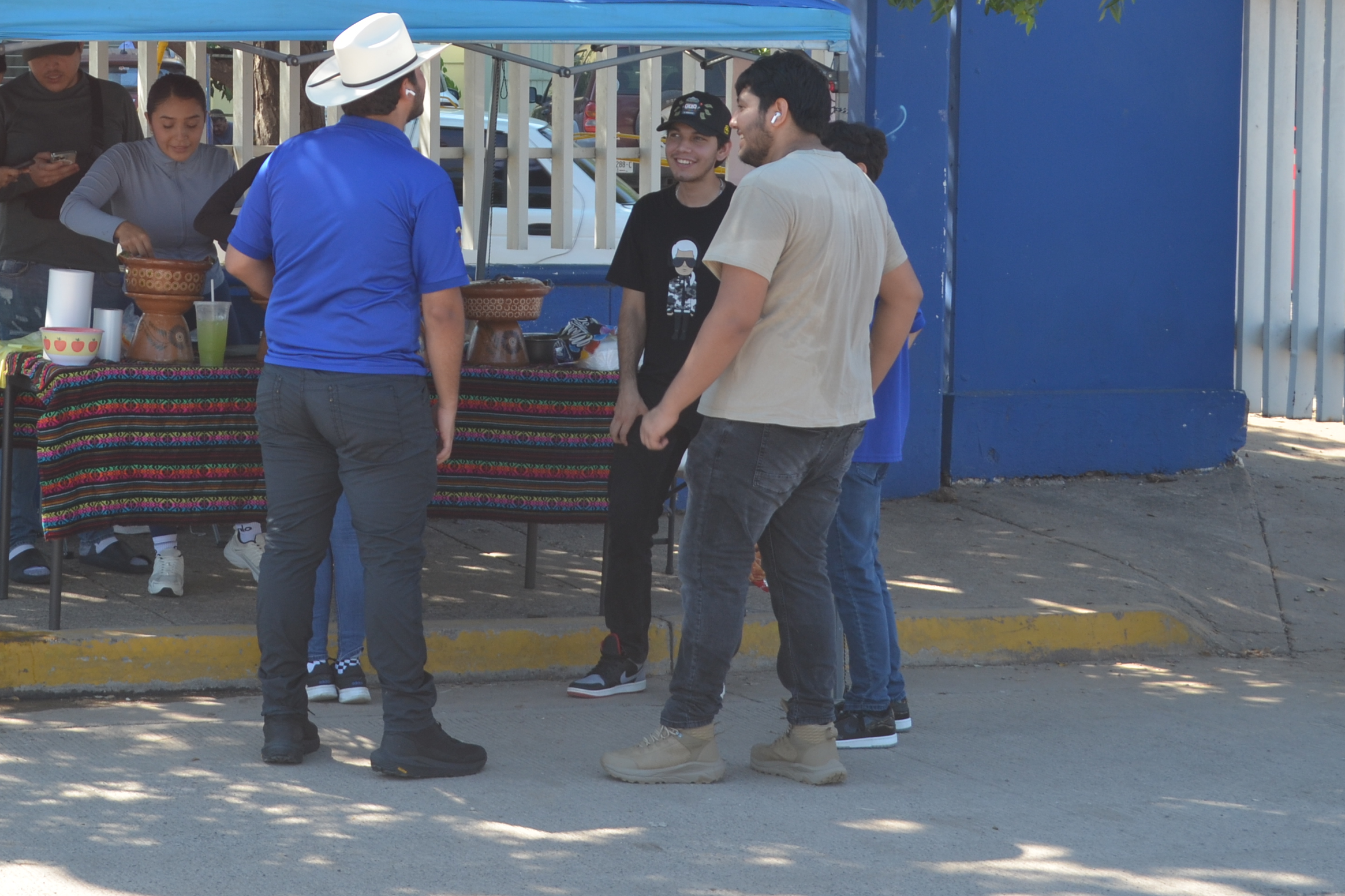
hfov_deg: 21.3
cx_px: 401
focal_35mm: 95
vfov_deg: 14.4
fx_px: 3549
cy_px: 339
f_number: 7.1
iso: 200
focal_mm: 40
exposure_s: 1/200
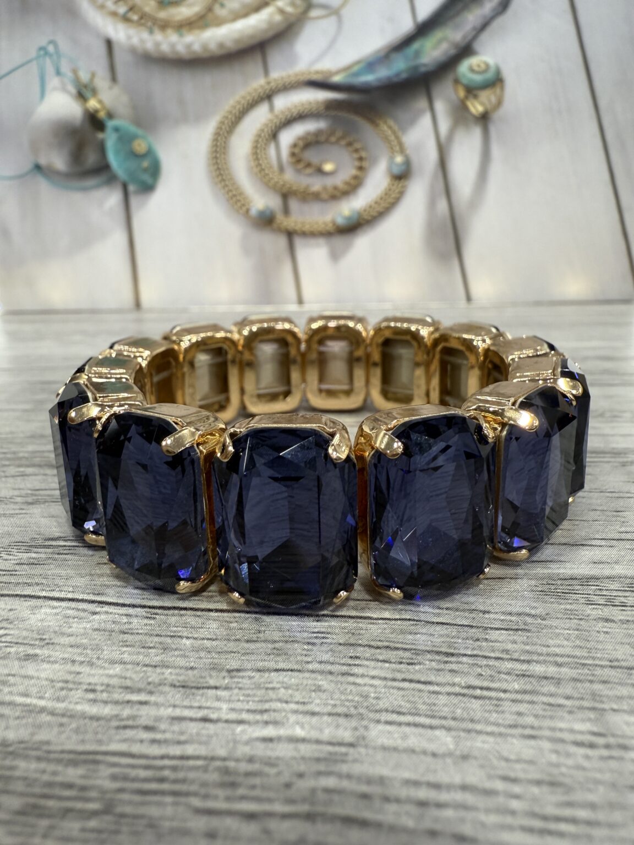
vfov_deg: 71.6
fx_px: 586
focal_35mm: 24
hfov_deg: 56.8
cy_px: 422
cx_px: 317
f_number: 2.2
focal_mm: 2.22
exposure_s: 1/100
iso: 200
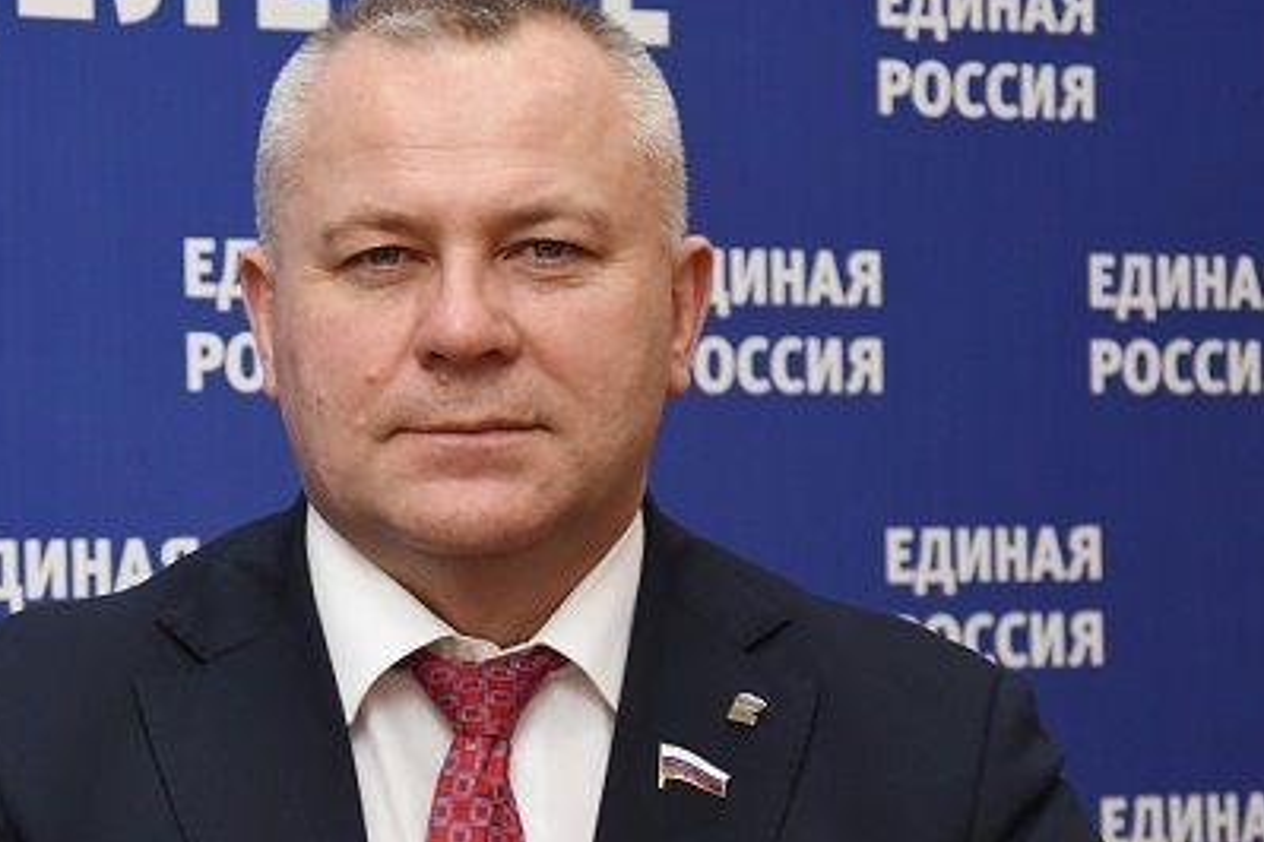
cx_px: 367
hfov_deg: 13.7
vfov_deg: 9.2
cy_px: 567
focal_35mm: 149
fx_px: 5231
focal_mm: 66
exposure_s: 1/250
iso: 1250
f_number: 5.3
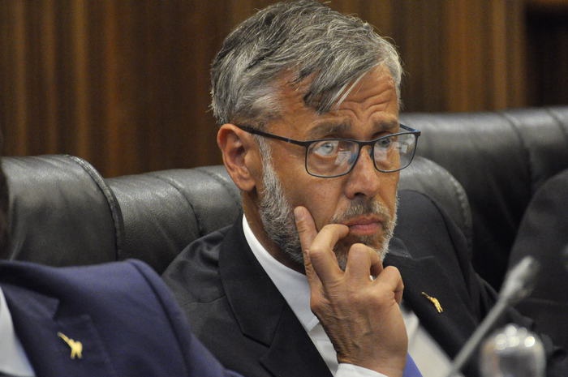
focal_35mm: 450
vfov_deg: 3.0
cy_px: 188
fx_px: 7092
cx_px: 284
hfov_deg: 4.6
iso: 2500
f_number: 5.6
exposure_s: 1/100
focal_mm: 300
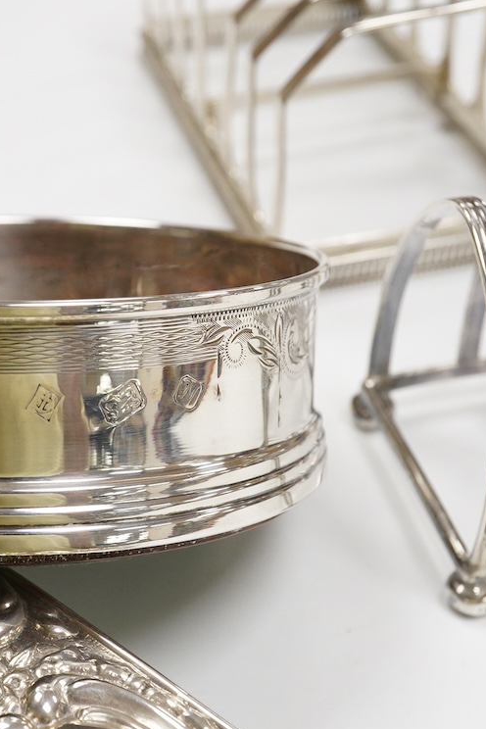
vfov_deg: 29.7
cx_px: 70
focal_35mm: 68
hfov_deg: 19.7
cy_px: 365
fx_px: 1377
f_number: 13
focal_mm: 30
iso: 2500
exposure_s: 1/160
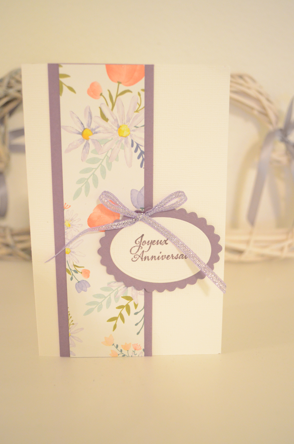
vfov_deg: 57.3
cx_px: 147
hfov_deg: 39.8
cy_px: 222
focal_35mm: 33
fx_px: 406
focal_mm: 22
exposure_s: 1/25
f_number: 4
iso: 3200
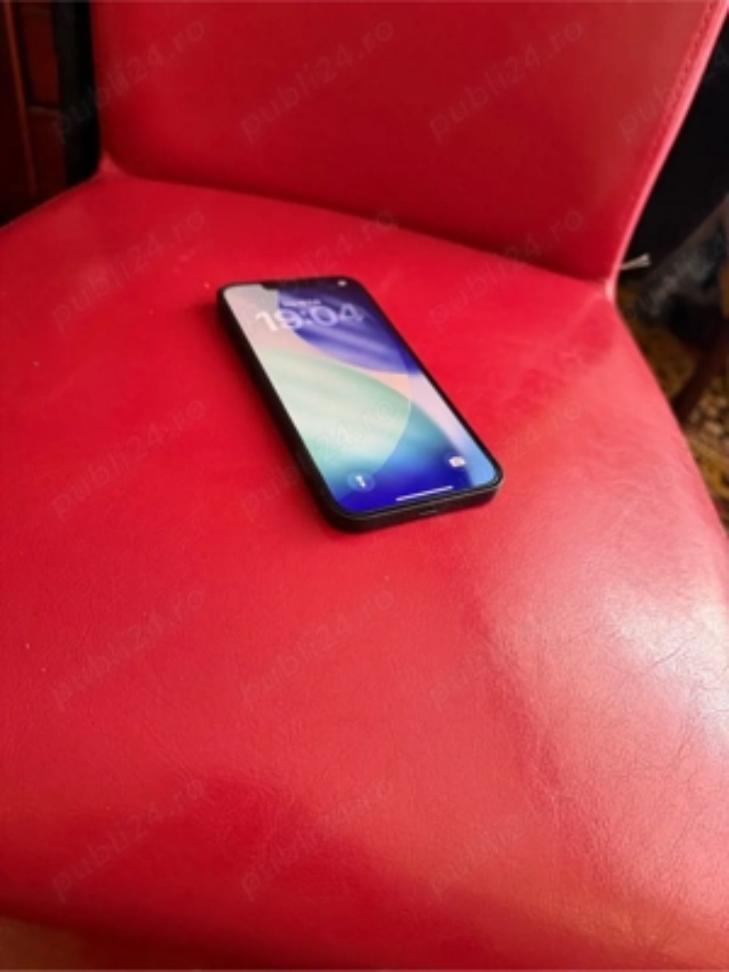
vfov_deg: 71.6
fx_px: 674
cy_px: 486
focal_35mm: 24
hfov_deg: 56.8
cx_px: 364
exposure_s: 1/49
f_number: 1.78
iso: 320
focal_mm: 6.76
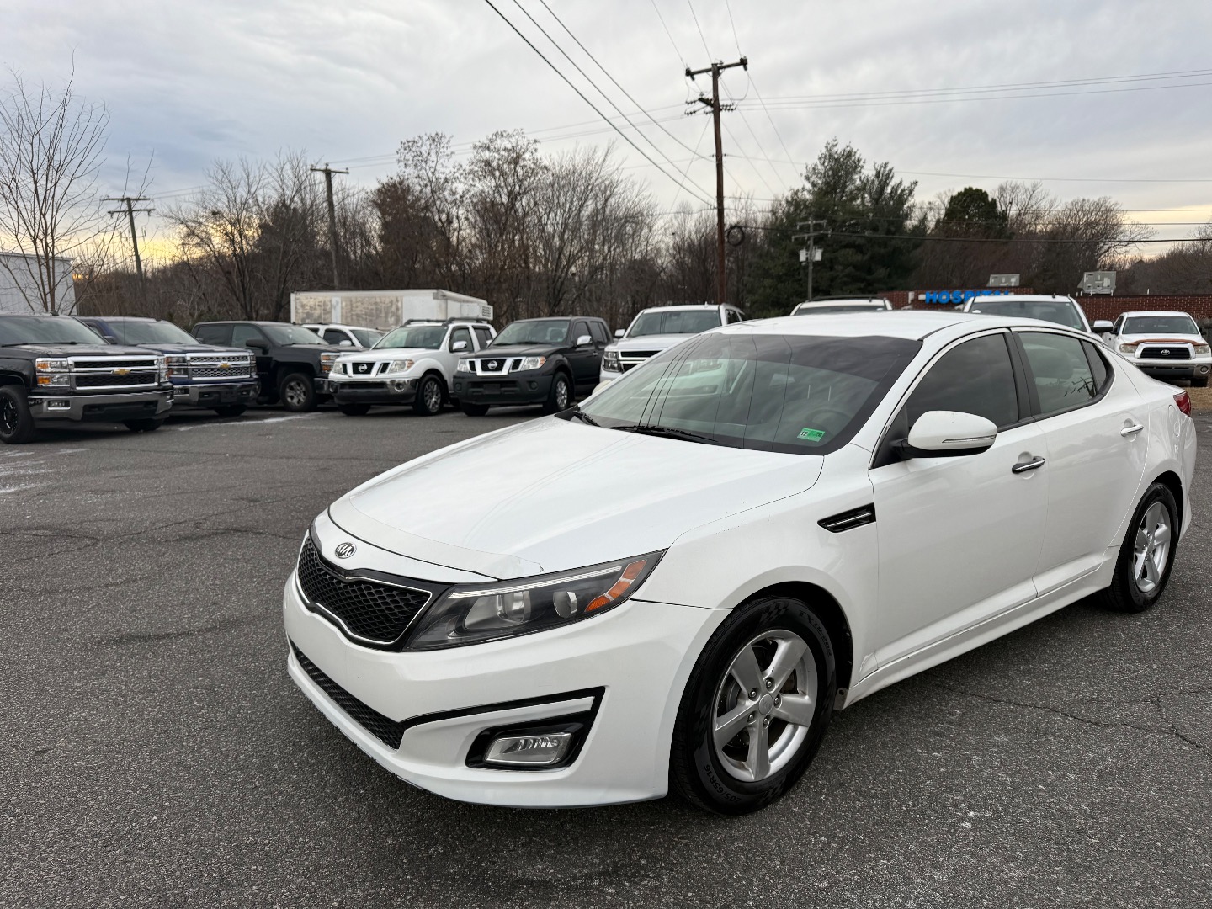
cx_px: 606
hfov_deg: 71.6
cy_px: 454
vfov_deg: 56.8
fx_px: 840
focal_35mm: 24
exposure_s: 1/649
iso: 80
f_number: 1.78
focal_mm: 6.76
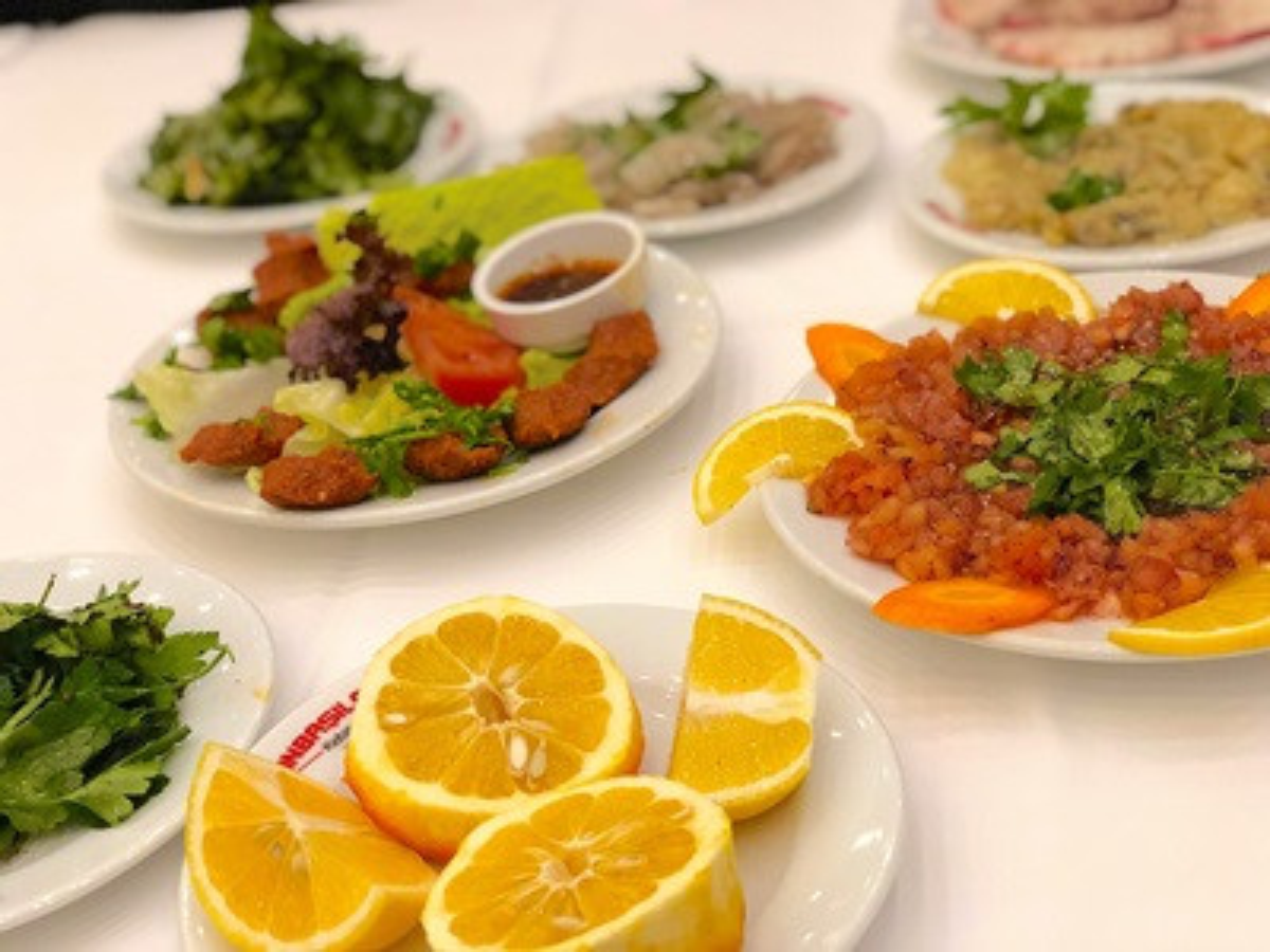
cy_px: 476
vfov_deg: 28.0
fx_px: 1908
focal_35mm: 52
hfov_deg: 36.8
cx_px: 635
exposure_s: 1/20
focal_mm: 6
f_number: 2.4
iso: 160
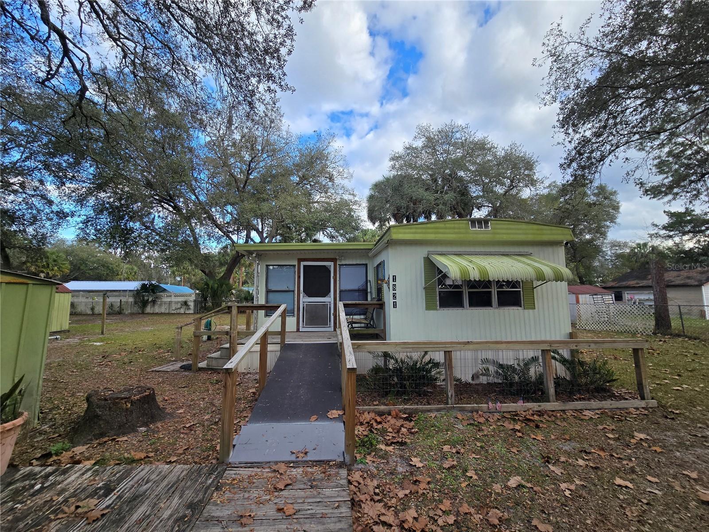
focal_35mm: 13
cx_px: 354
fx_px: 266
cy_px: 266
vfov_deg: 89.9
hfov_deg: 106.2
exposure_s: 1/539
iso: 50
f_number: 2.2
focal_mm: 2.2
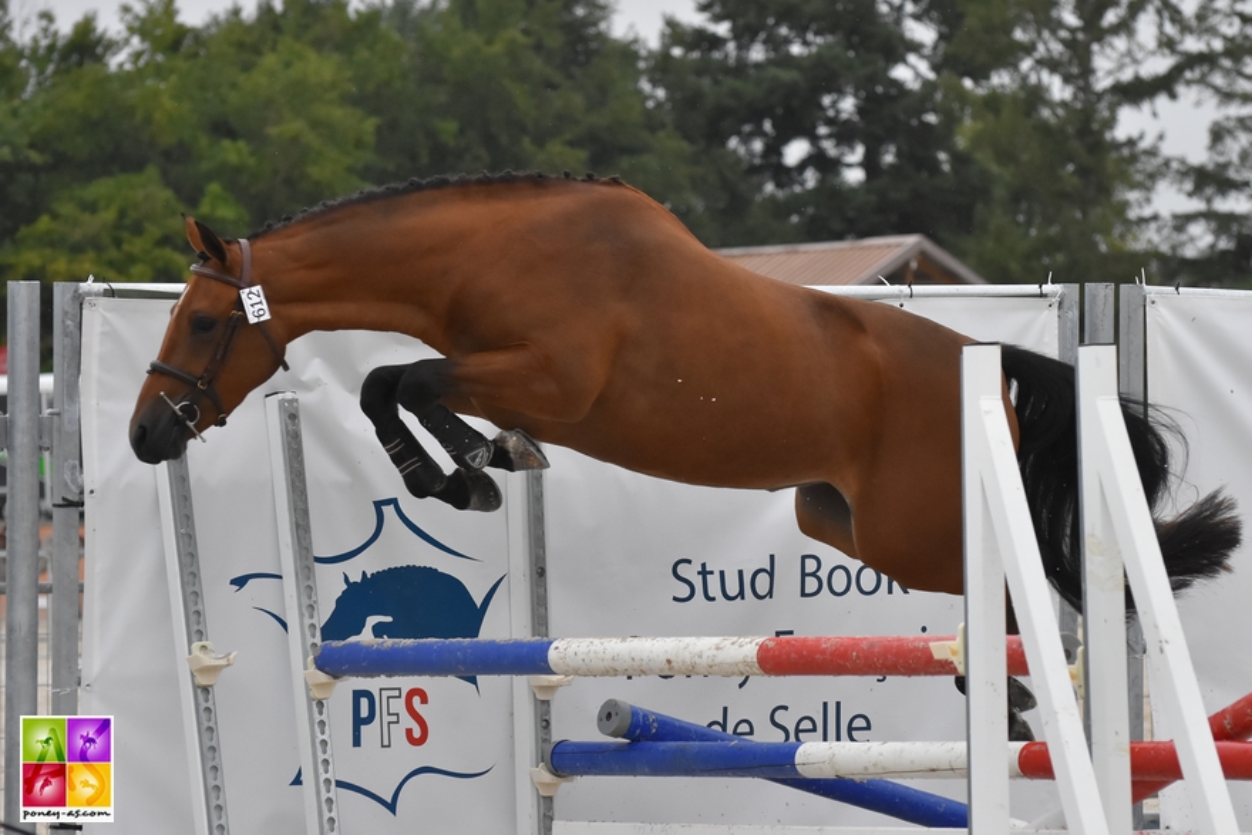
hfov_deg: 12.2
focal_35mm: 168
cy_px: 418
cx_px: 626
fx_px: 5843
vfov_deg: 8.2
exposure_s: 1/1500
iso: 1600
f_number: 4.8
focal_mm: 112
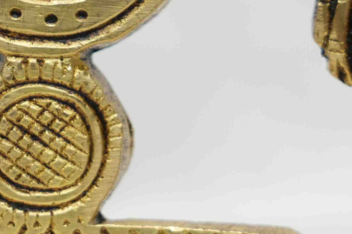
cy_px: -115
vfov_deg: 2.7
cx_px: 55
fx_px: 4917
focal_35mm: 503
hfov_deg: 4.1
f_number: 5.6
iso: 250
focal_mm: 105
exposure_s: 1/60
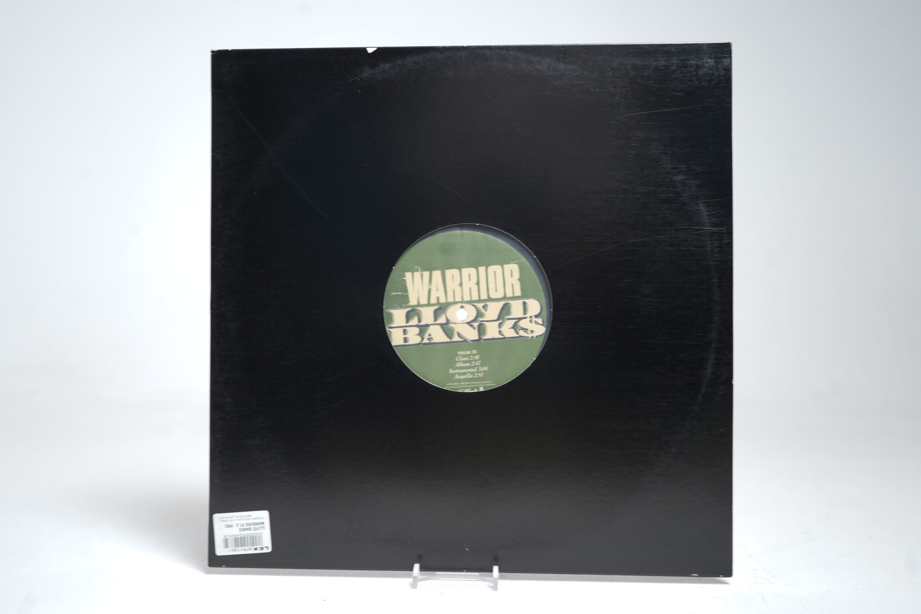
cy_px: 307
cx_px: 460
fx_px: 844
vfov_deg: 40.0
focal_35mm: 33
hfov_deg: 57.2
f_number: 5
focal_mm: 33
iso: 64
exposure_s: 1/4
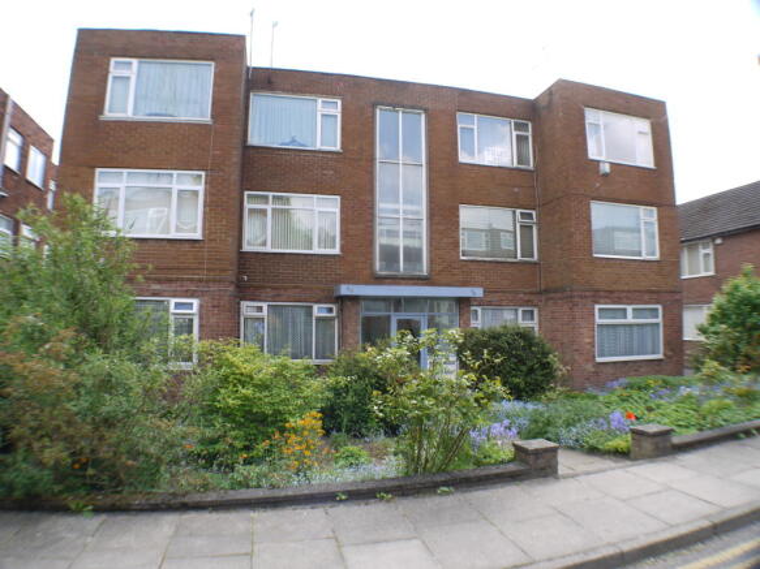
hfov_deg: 63.5
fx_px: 615
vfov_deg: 49.7
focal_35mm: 28
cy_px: 284
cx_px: 380
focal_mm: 14
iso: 100
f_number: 4.5
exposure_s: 1/200
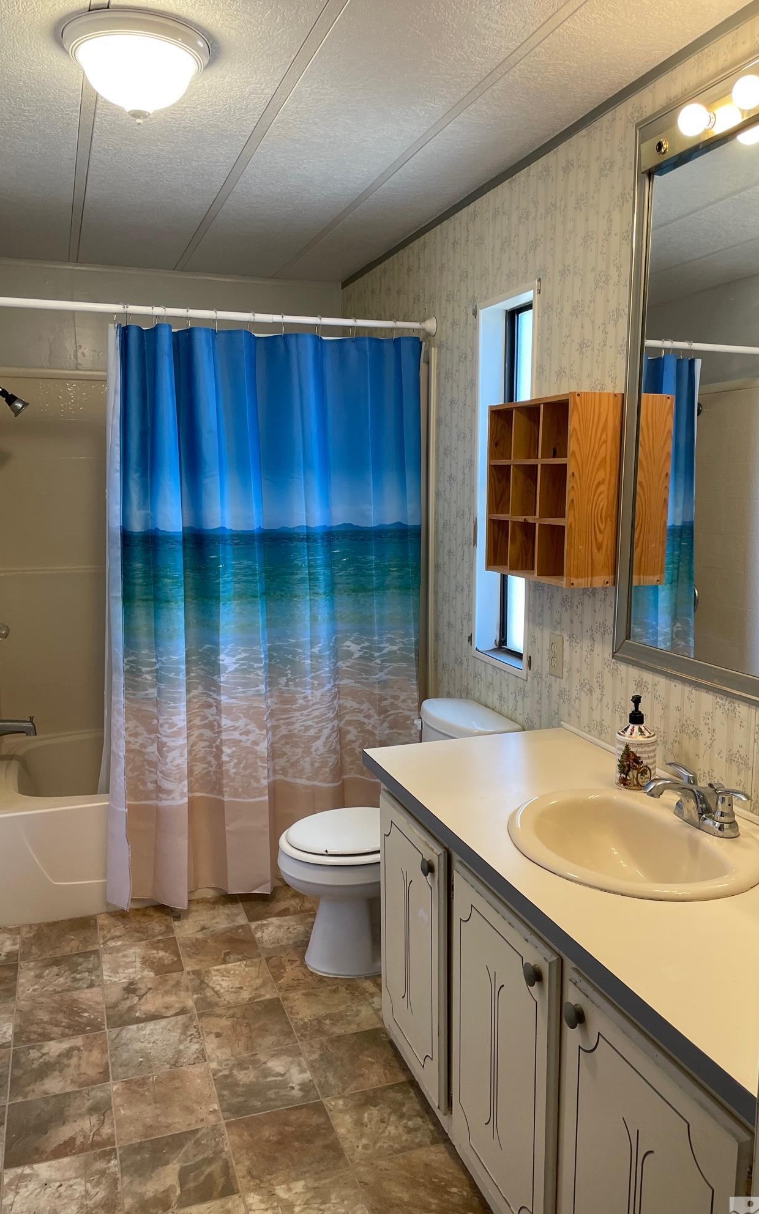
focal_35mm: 28
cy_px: 613
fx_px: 927
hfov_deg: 44.5
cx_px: 386
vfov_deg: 66.5
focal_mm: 4.2
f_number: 1.6
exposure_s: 1/120
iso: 125
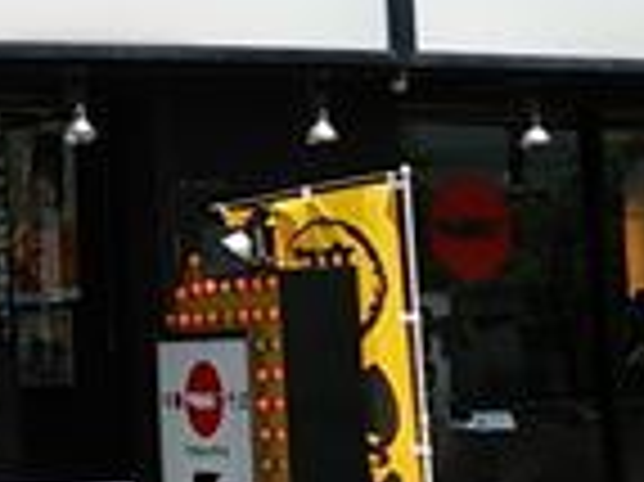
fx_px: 2491
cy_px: 135
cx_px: -72
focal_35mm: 134
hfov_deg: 14.4
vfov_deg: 11.0
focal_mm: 4.06
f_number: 1.94
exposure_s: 1/1446
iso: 40
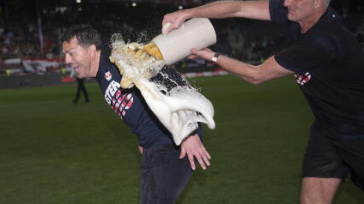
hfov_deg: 47.4
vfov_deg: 27.6
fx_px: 415
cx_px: 185
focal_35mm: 43
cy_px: 88
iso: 800
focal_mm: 40
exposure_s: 1/1250
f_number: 2.8
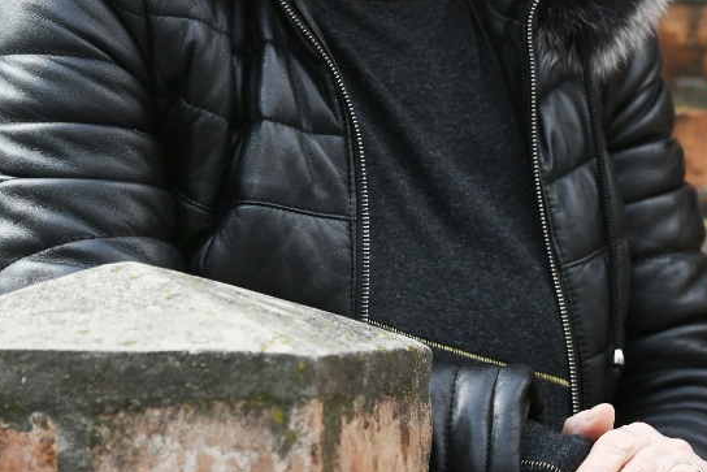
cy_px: -60
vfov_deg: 3.5
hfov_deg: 5.3
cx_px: 378
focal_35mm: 387
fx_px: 7602
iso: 640
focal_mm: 130
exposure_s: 1/1250
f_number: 4.5
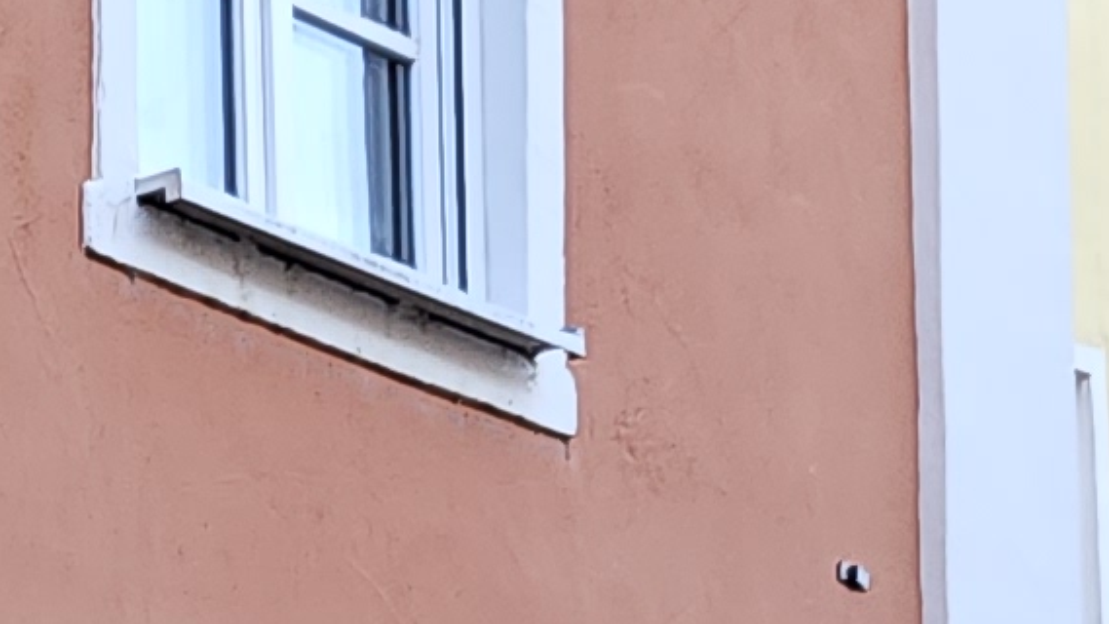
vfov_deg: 6.2
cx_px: -2204
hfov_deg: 9.6
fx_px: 5175
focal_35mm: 176
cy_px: 2071
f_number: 1.7
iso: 12
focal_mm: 6.3
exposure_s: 1/50
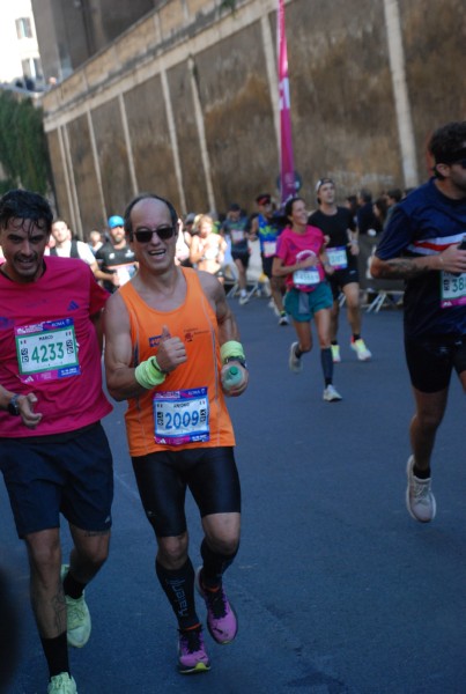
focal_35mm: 93
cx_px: 233
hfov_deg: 14.8
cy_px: 347
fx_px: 1796
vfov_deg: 21.9
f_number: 5.3
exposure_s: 1/800
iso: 1000
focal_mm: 62
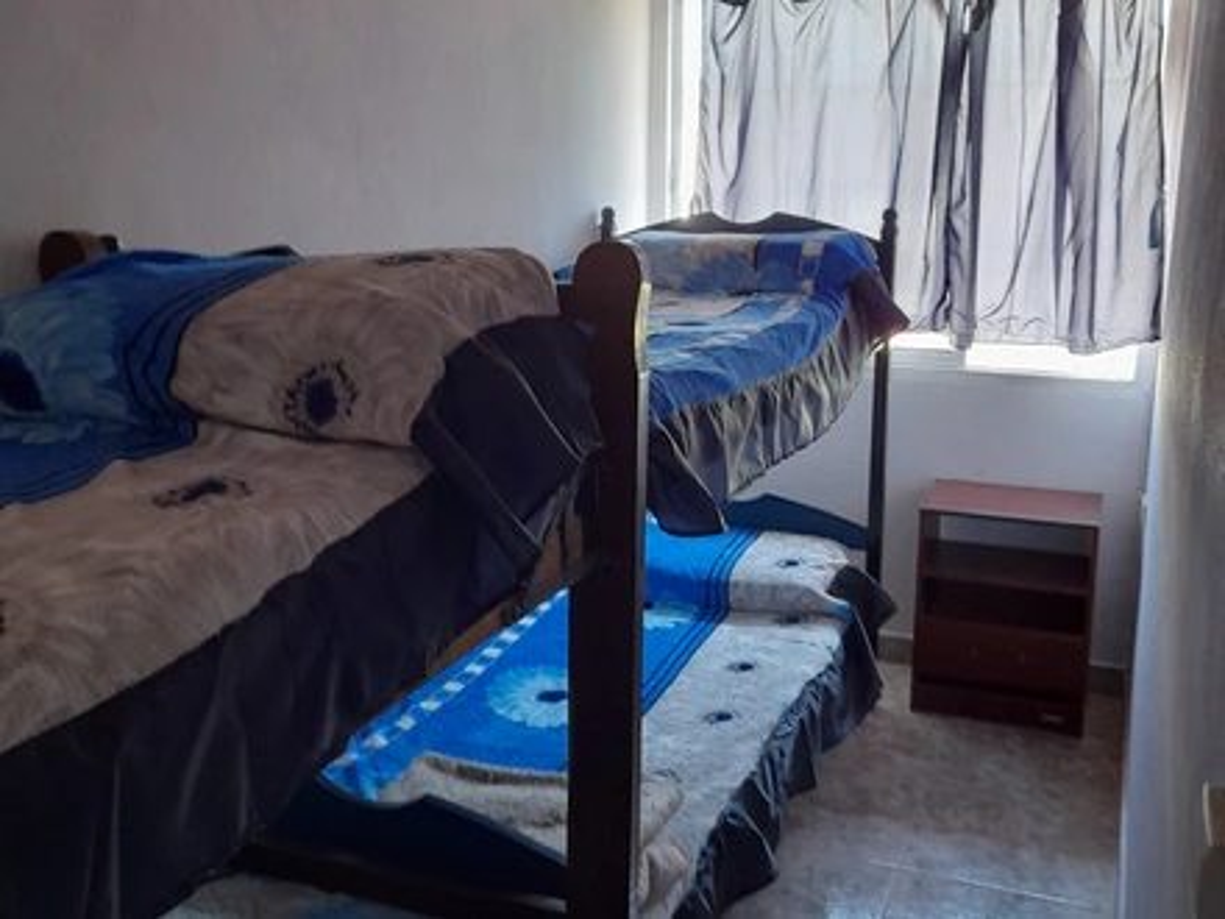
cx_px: 612
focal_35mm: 25
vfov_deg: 54.9
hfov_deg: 69.4
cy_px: 460
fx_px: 885
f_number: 2
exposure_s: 1/40
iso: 320
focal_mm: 4.6
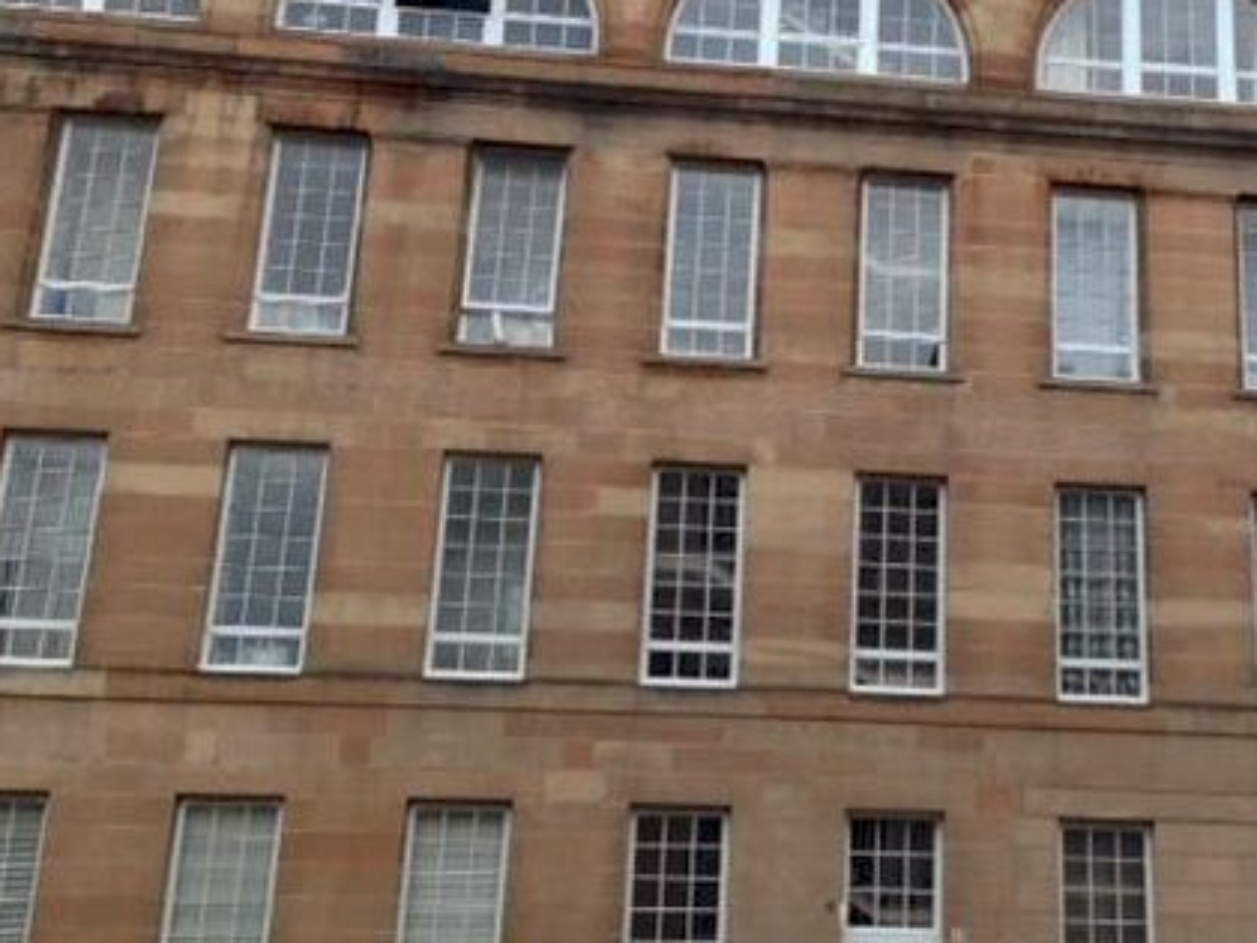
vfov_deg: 26.5
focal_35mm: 55
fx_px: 1997
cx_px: 919
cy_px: 397
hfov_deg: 34.3
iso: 50
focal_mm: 4.12
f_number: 2.4
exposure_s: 1/547
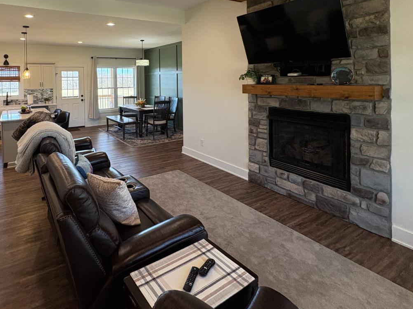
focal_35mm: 21
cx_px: 144
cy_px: 81
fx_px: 251
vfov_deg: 60.4
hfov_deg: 76.9
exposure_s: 1/120
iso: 200
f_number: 2.2
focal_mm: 2.22
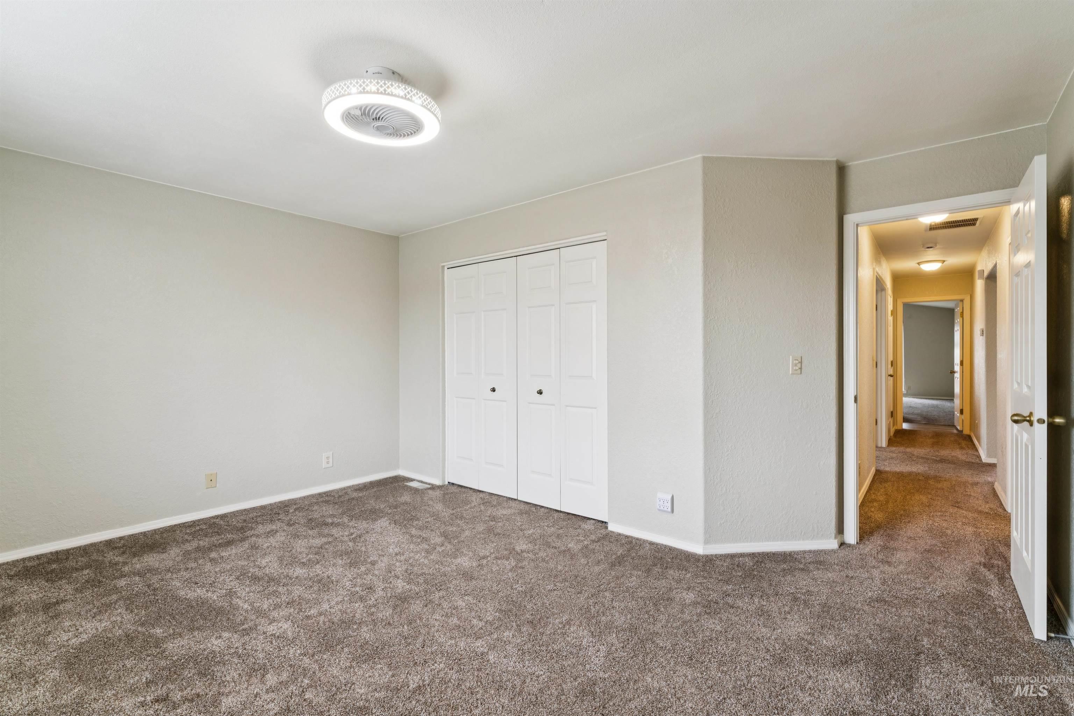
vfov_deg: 73.7
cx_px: 537
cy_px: 358
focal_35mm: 16
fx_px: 477
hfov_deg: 96.7
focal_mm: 16
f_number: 13
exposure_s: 1/8
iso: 400
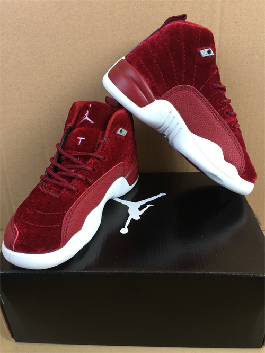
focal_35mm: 29
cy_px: 176
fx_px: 296
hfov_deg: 48.3
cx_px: 132
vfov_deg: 61.6
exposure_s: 1/33
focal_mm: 4.15
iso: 40
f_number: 2.2
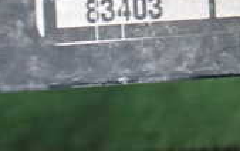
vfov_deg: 11.2
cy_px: -76
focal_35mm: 113
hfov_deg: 15.9
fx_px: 740
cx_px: 422
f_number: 2.3
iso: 800
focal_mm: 5.4
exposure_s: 1/100
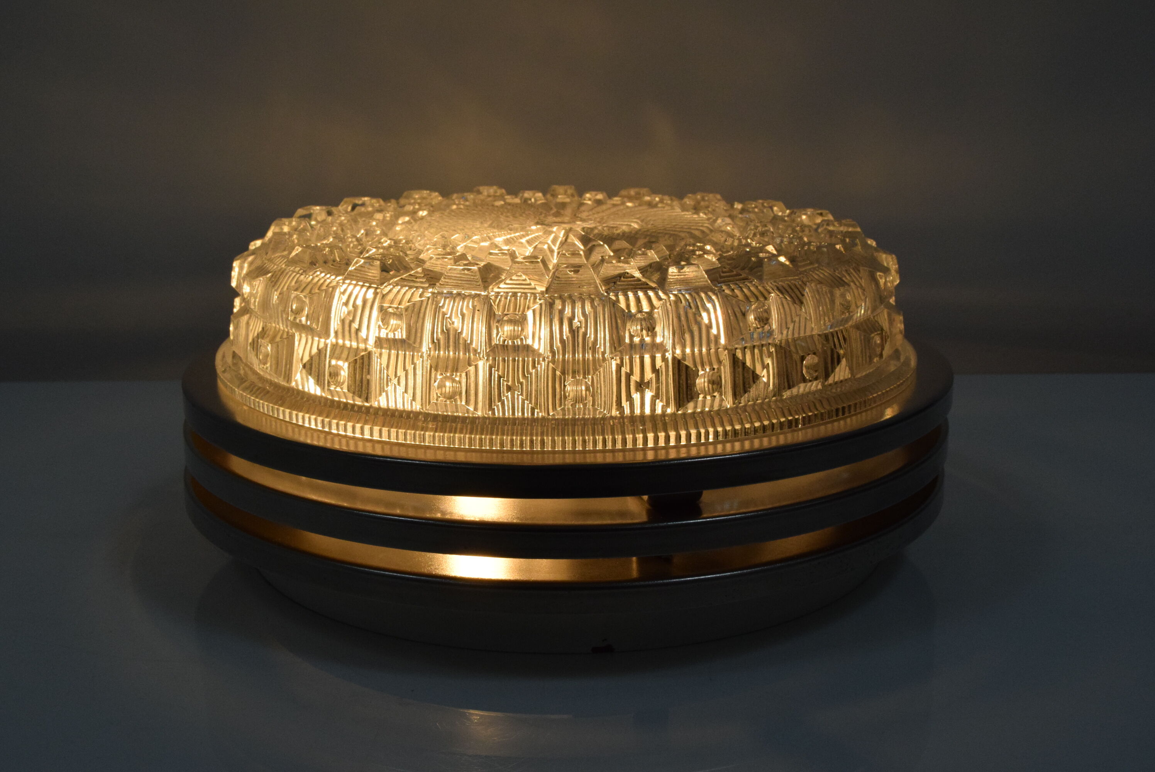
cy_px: 386
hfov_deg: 43.6
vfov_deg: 29.9
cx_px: 578
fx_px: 1445
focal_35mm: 45
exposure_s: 1/100
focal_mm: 30
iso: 1600
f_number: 14
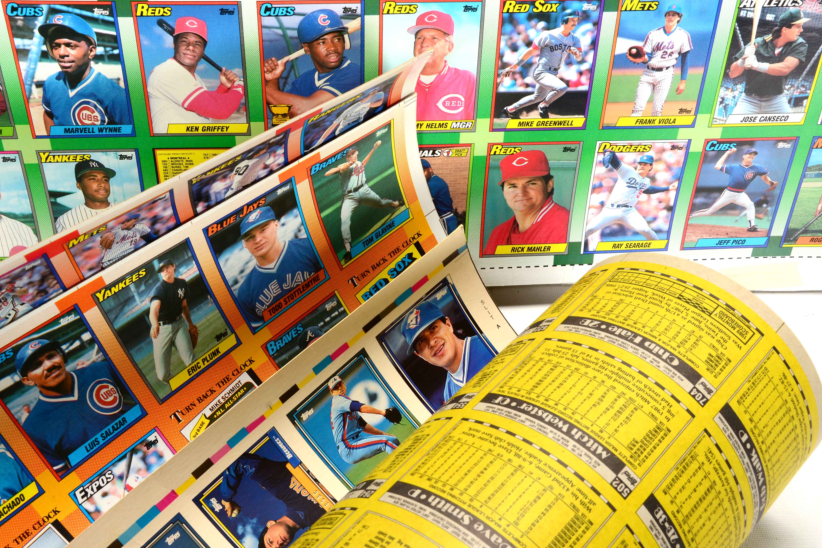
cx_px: 409
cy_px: 279
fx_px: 1187
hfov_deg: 38.2
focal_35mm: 52
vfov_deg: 26.0
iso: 200
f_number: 14
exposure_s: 1/160
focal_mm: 32
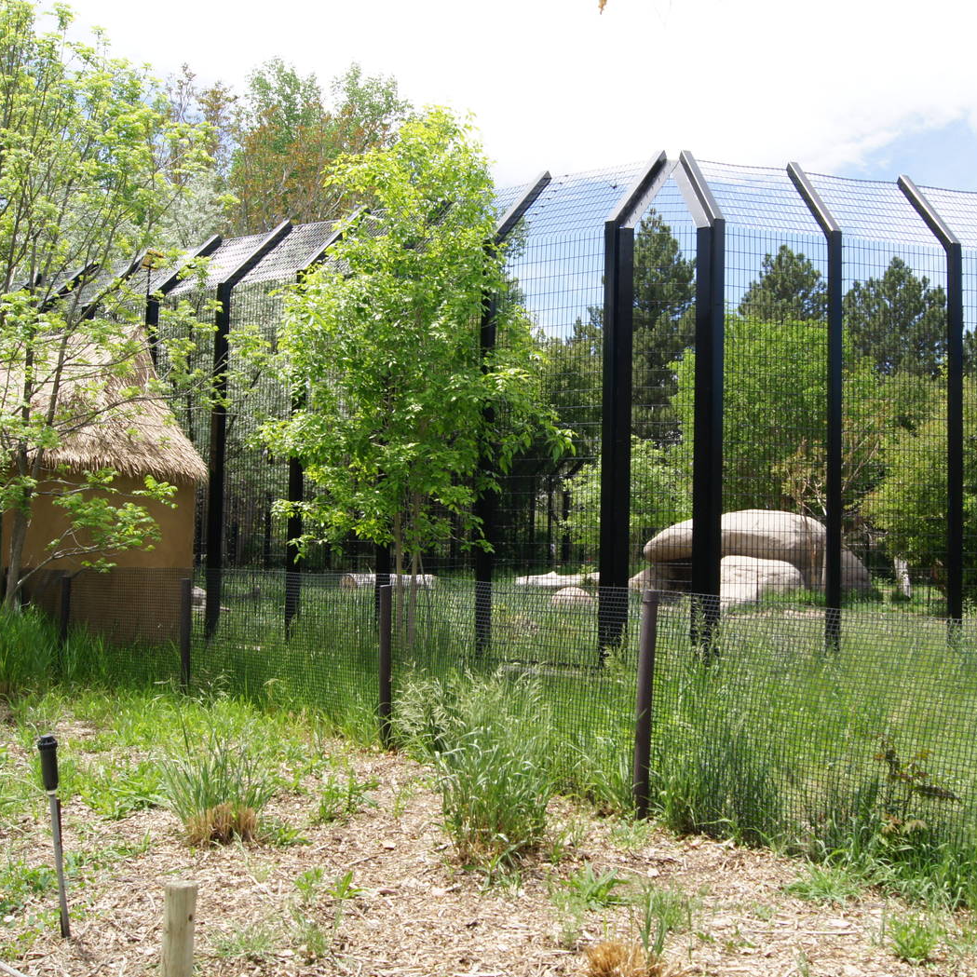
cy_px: 489
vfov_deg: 47.2
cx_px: 588
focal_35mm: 35
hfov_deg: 46.9
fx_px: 1118
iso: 200
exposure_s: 1/200
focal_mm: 18
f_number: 10
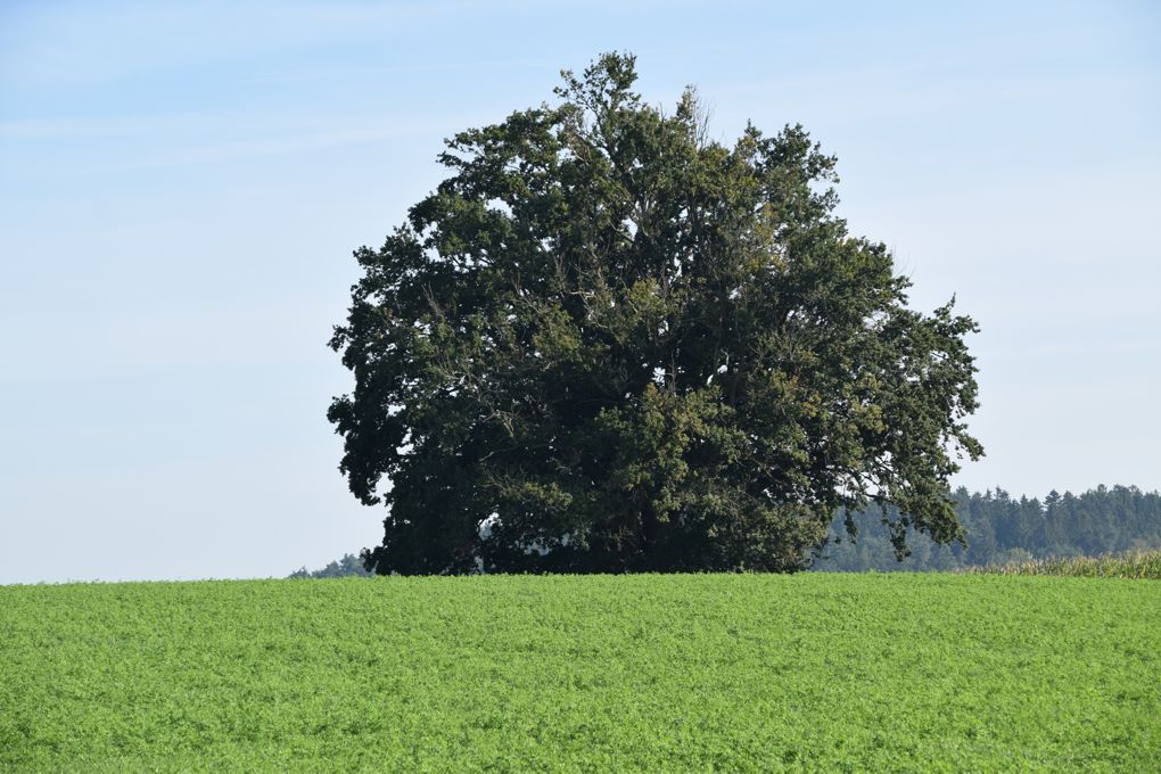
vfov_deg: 11.7
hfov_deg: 17.5
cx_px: 580
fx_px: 3773
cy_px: 387
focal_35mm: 117
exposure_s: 1/320
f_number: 9
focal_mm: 78
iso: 200
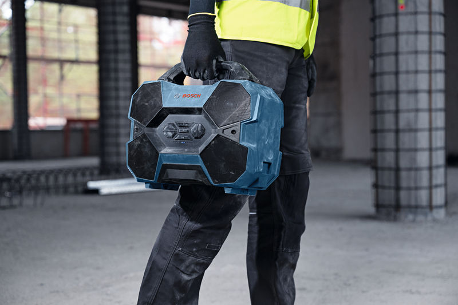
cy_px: 152
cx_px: 229
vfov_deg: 19.4
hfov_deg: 28.8
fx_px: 890
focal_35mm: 70
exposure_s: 1/160
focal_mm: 70
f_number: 4
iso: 500
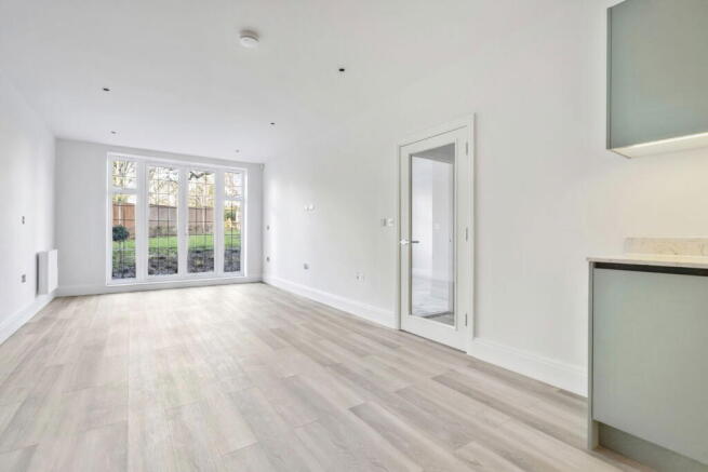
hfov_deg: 96.7
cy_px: 236
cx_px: 354
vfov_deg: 73.8
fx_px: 315
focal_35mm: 16
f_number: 8
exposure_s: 1/15
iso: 320
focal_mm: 16
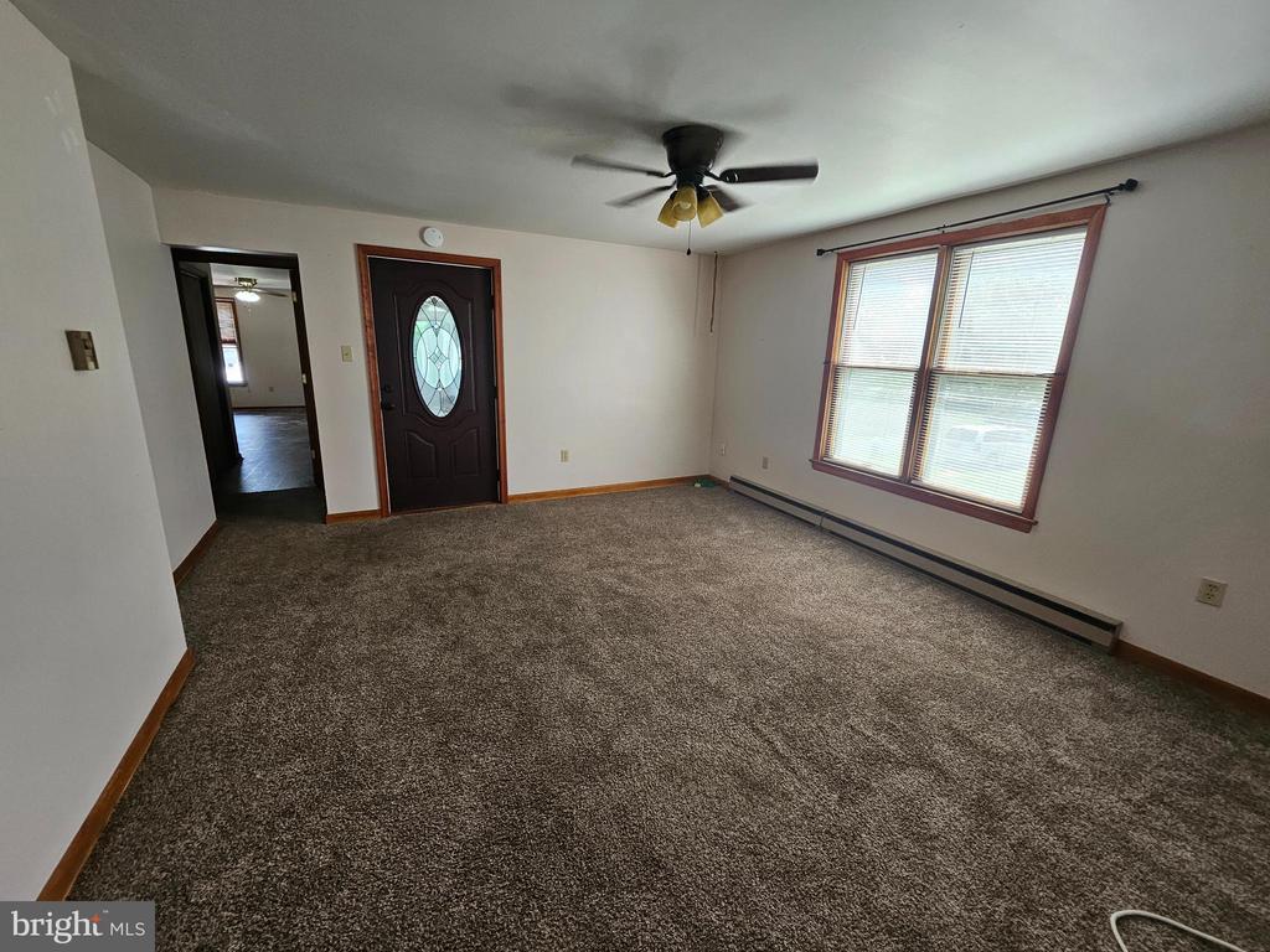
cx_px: 635
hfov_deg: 106.2
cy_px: 476
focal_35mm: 13
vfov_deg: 89.9
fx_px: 477
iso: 64
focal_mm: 1.74
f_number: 2.2
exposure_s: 1/60
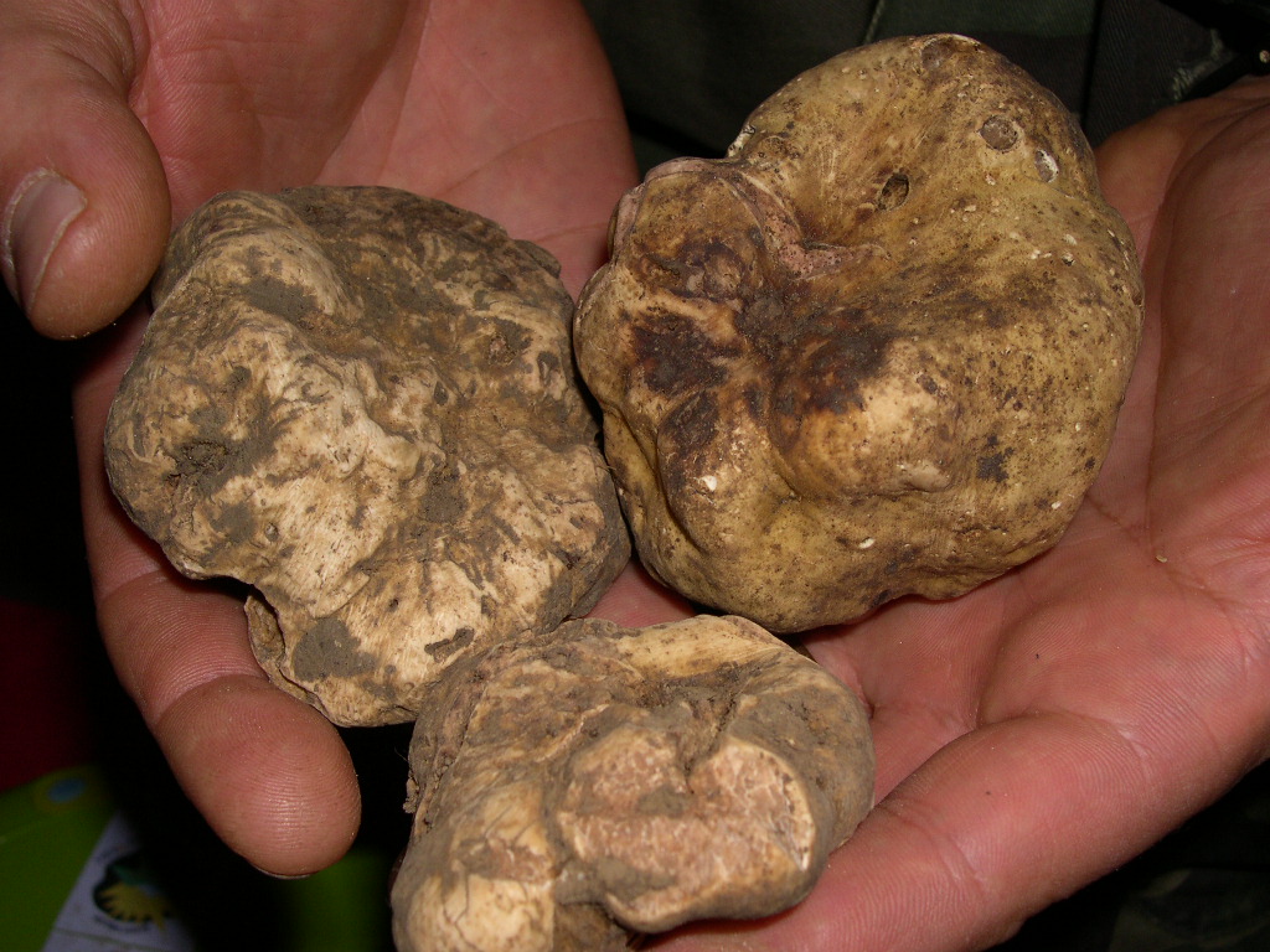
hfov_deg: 44.8
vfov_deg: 34.3
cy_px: 476
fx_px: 1541
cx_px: 635
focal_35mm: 42
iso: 100
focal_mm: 9
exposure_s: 1/60
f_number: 8
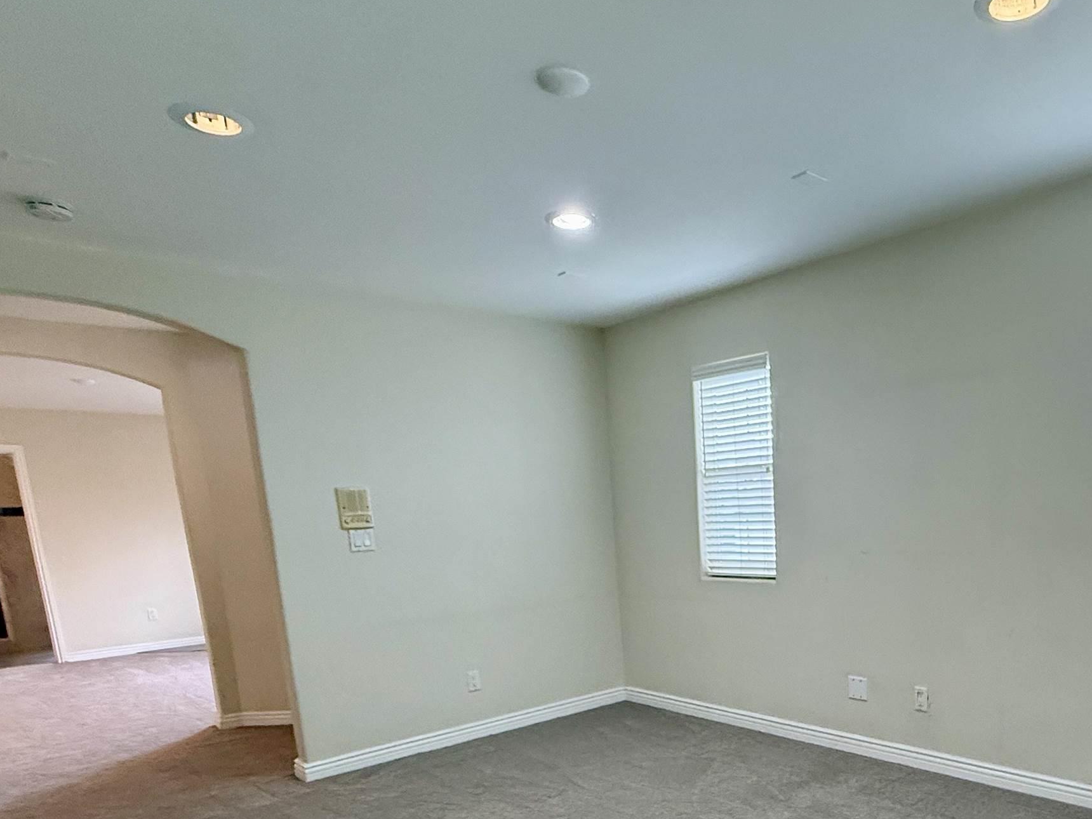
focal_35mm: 25
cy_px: 652
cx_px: 778
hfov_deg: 66.3
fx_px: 789
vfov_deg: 51.5
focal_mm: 2.22
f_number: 2.2
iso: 400
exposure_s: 1/120
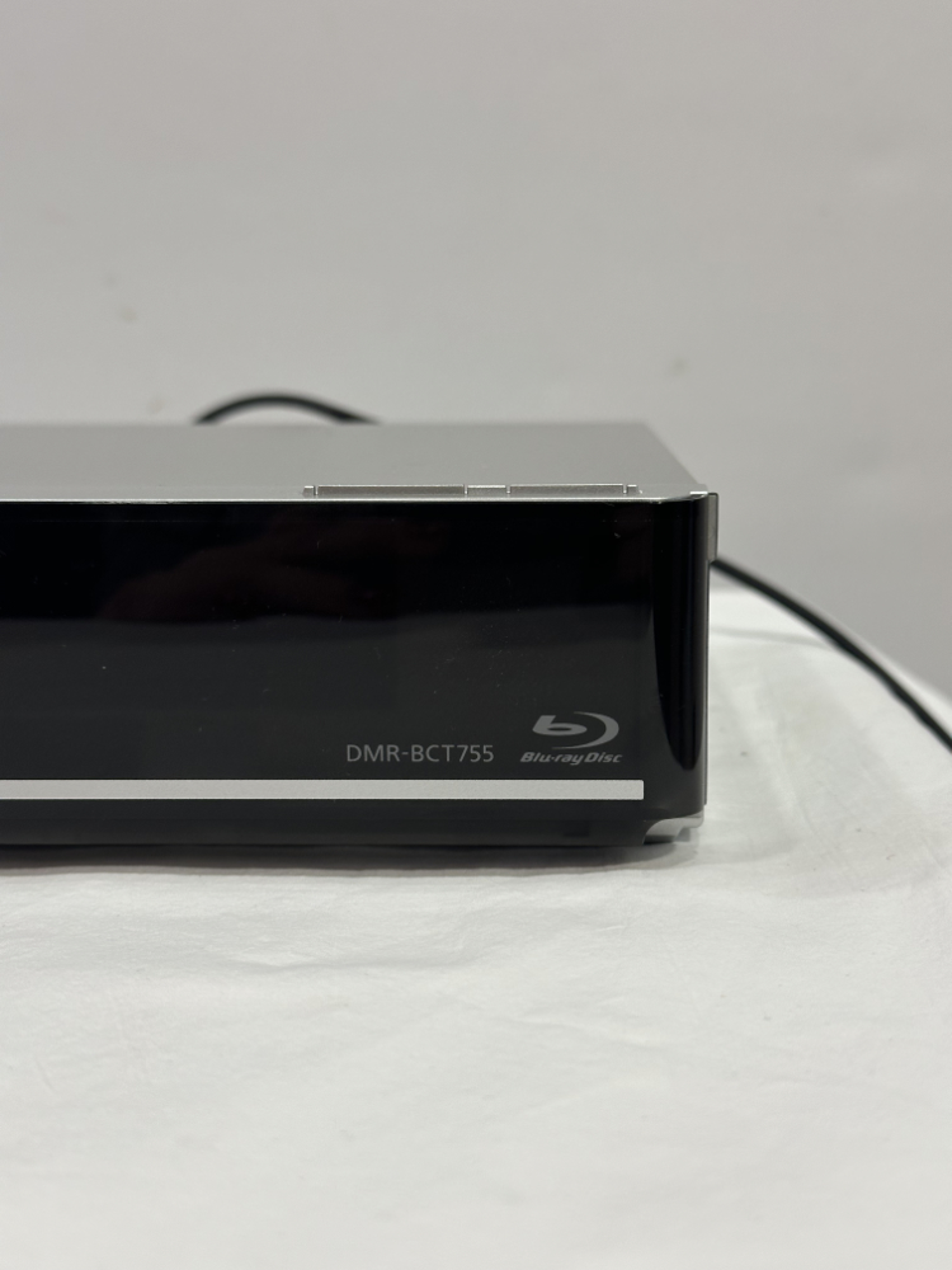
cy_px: 635
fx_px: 1760
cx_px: 476
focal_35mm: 48
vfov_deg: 39.7
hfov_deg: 30.3
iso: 80
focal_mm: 6.9
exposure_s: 1/50
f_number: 1.8
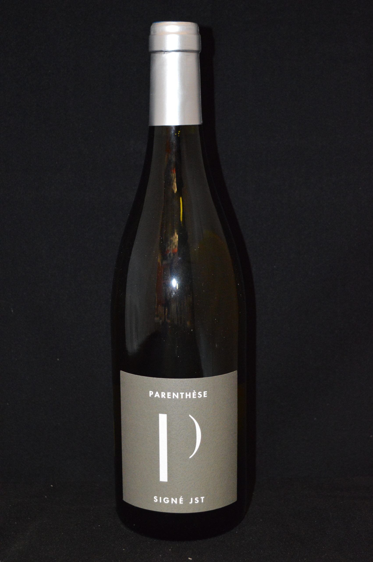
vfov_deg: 33.4
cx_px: 186
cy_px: 281
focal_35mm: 60
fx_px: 934
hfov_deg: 22.6
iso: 3200
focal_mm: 40
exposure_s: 1/60
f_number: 4.8
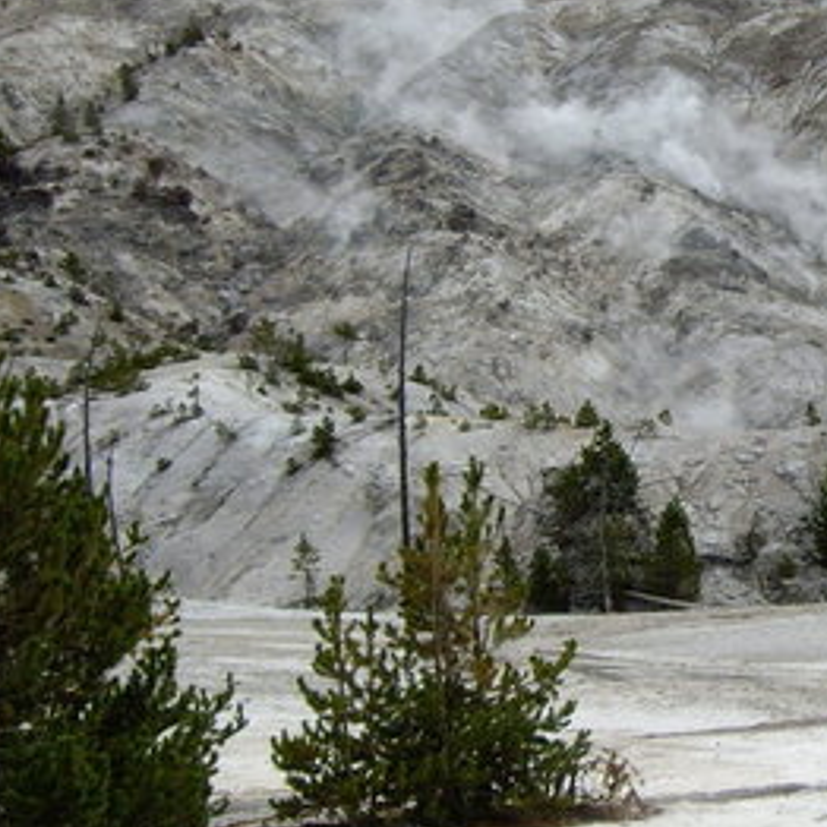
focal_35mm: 82
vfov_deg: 21.1
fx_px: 2216
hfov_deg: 20.3
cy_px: 284
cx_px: 871
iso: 50
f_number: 4.3
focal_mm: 6.2
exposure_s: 1/500
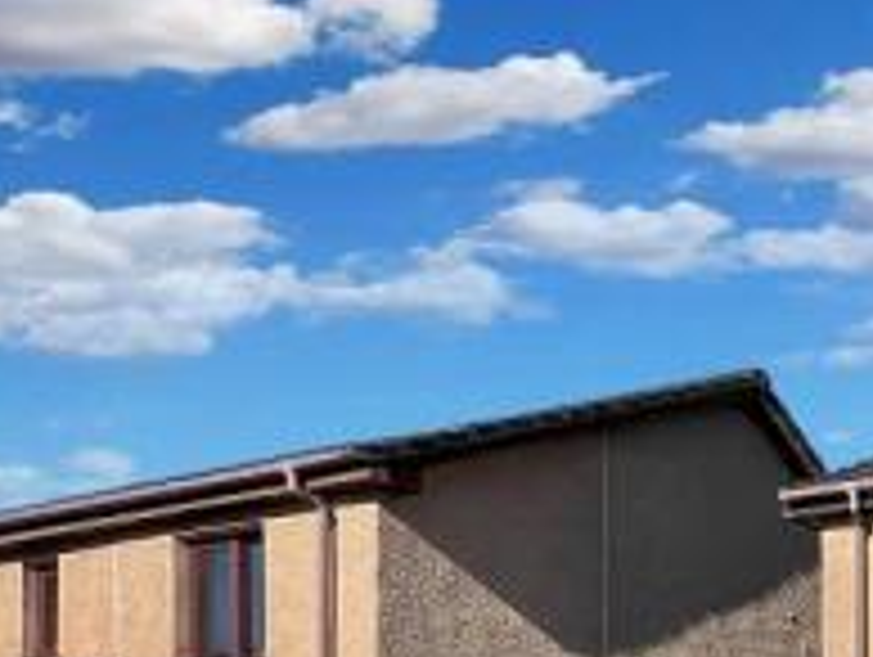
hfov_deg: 29.5
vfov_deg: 28.4
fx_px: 985
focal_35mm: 39
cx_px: 1298
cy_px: 907
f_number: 1.8
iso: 32
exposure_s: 1/3215
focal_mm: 1.57
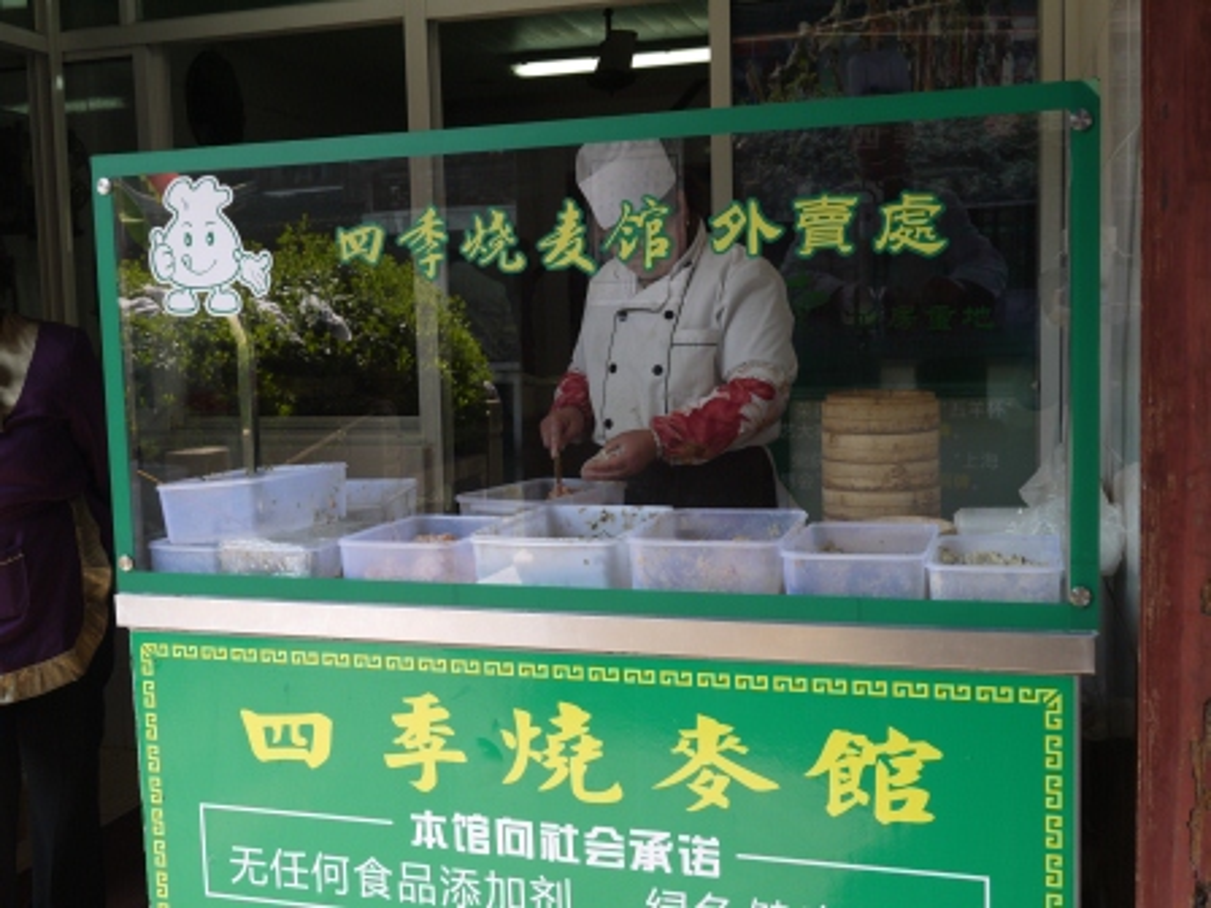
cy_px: 454
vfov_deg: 36.0
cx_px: 606
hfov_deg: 46.8
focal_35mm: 40
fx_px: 1399
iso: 160
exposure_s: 1/160
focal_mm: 20
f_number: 5
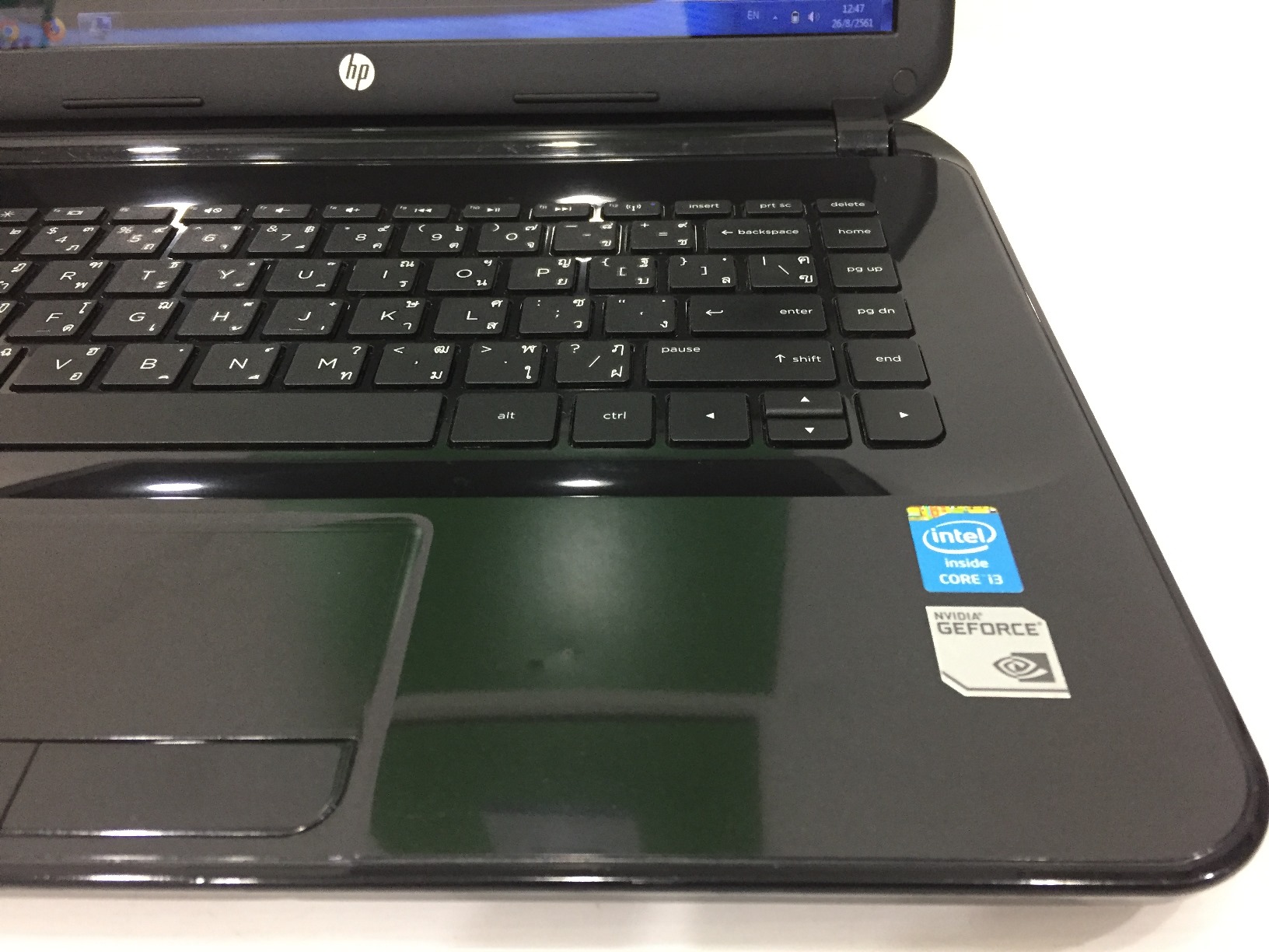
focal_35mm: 29
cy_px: 476
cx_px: 634
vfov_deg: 48.2
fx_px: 1063
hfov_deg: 61.7
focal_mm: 4.15
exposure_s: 1/33
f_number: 2.2
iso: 320
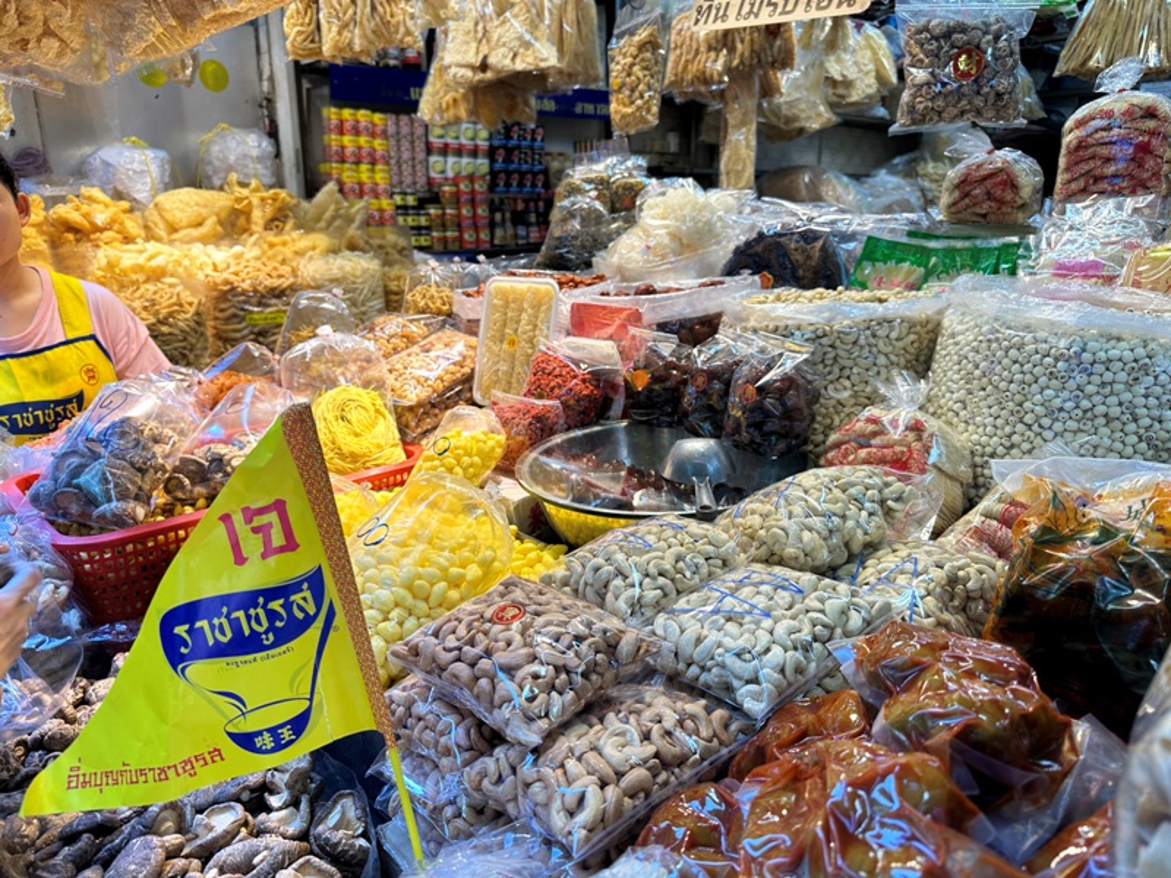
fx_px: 812
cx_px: 586
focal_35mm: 24
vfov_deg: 56.8
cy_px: 439
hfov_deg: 71.6
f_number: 1.78
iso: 64
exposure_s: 1/100
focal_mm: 6.86
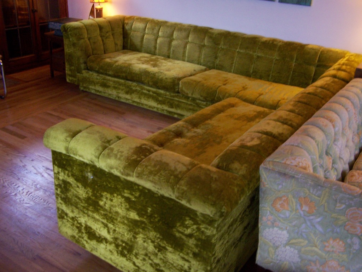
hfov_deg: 49.0
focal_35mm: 38
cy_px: 136
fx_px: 397
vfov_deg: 37.7
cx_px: 181
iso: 140
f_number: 2.8
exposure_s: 1/8
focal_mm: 6.3
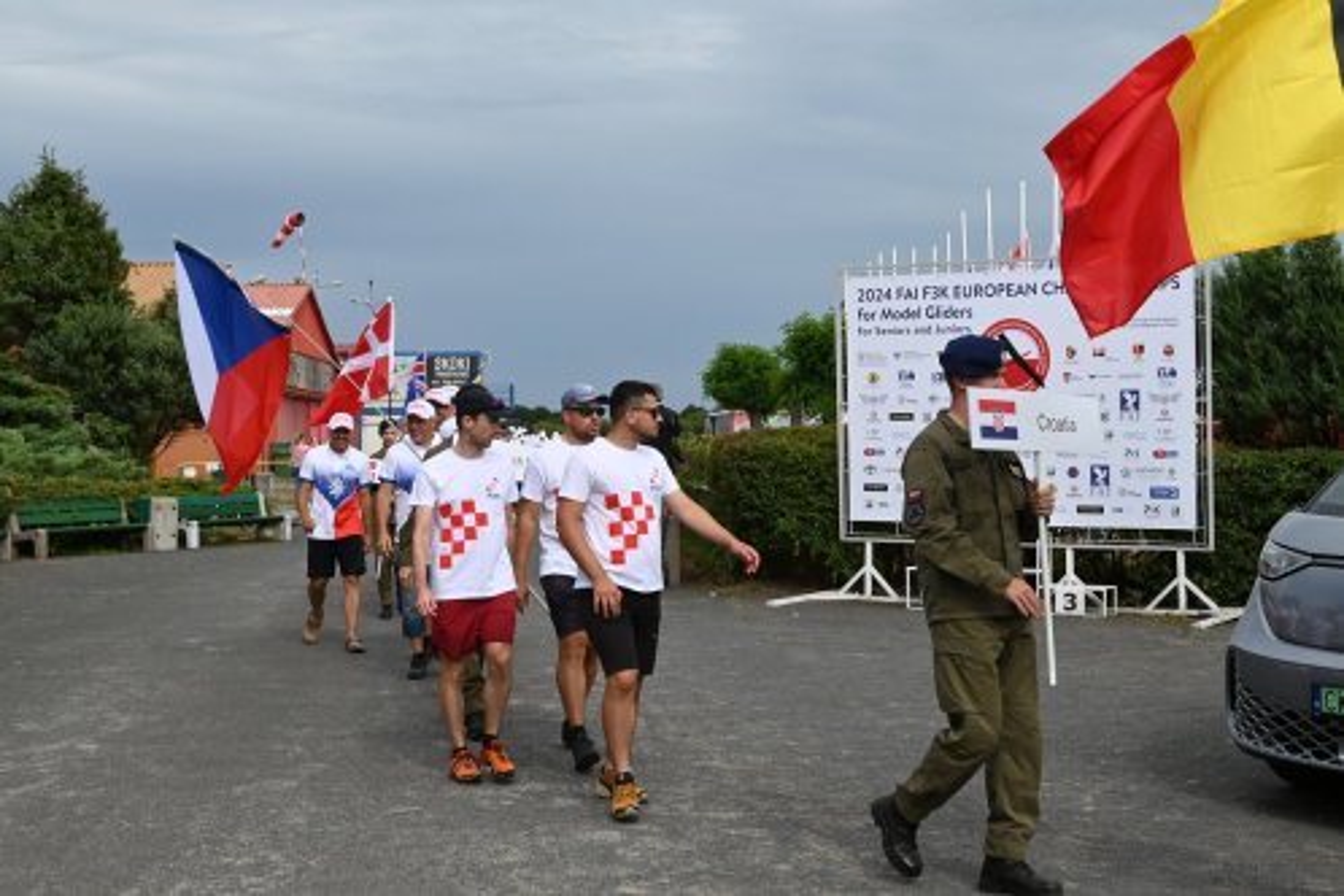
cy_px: 448
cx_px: 672
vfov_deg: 26.5
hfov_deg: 38.9
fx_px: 1904
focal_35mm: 51
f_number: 14
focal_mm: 34
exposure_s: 1/800
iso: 640
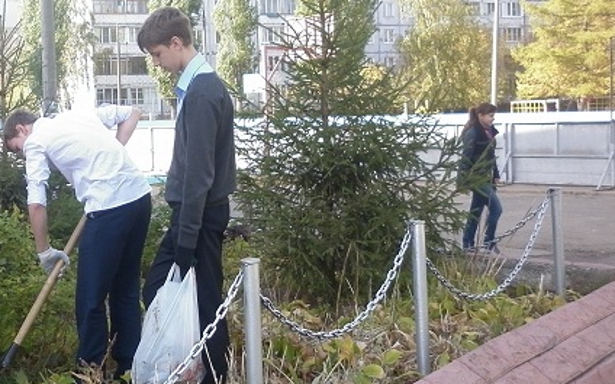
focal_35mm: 56
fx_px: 939
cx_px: 67
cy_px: 149
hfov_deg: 34.4
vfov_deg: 23.1
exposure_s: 1/250
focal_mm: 5
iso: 100
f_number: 2.8
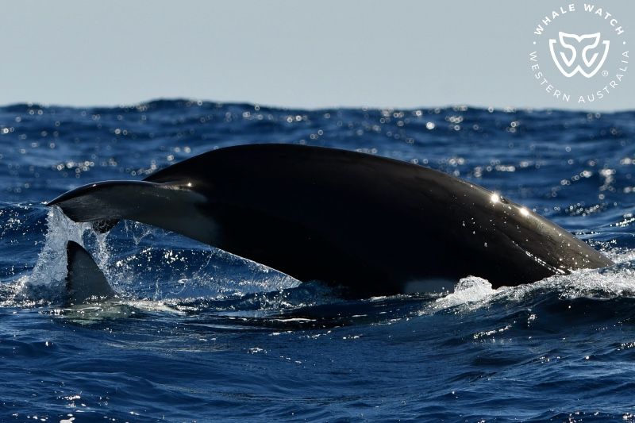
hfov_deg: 4.6
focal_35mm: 450
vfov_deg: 3.1
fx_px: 7935
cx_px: 318
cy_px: 212
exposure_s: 1/2000
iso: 360
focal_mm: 300
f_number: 8
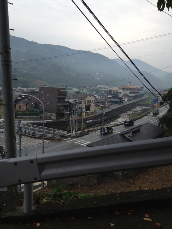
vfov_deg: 52.6
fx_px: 232
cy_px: 114
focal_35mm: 35
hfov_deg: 40.7
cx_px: 86
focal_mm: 4.28
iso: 50
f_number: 2.4
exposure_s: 1/812
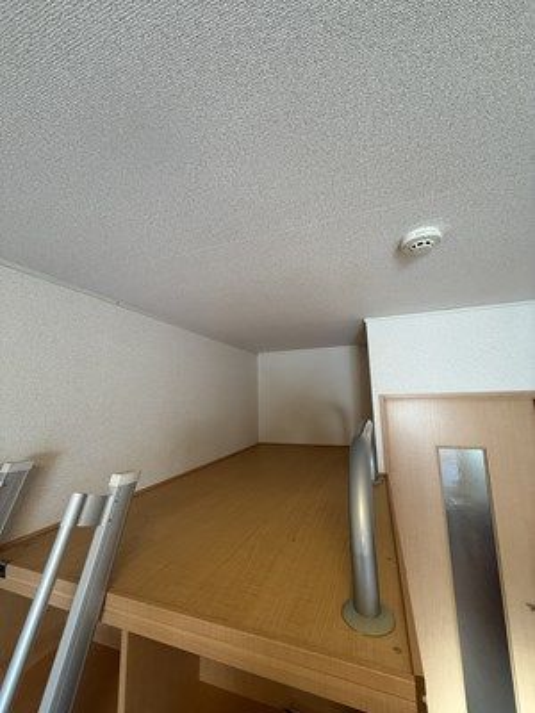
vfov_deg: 102.1
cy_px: 356
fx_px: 288
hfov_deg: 85.7
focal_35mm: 14
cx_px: 268
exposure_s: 1/50
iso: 200
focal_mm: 2.22
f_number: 2.2
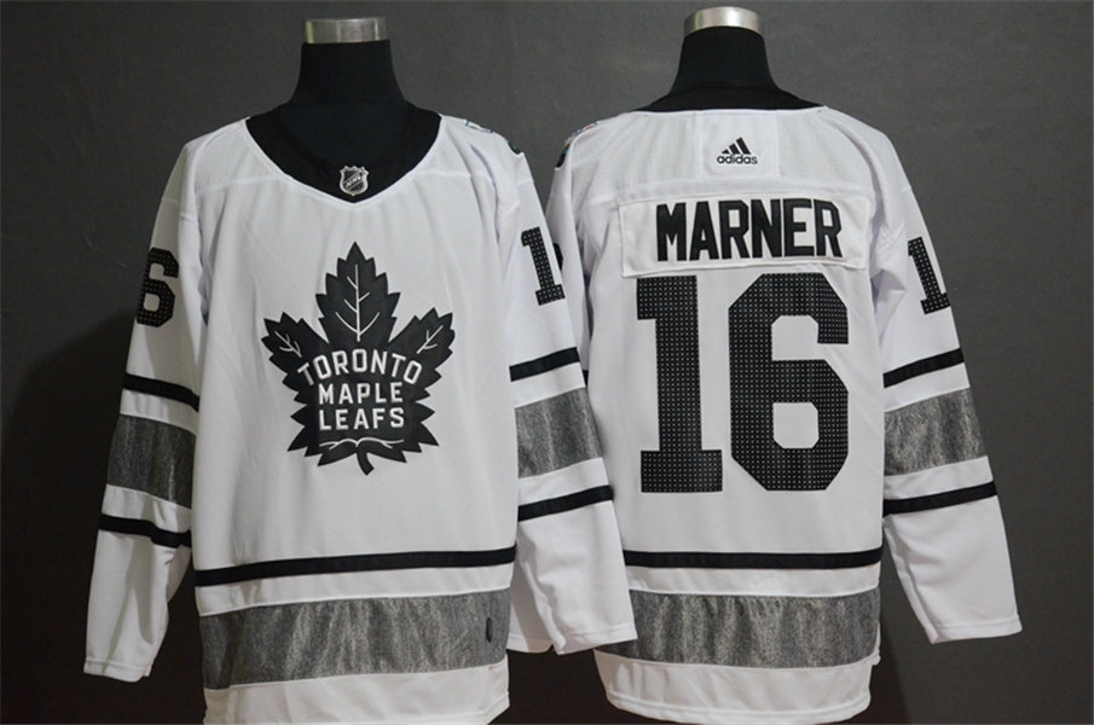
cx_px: 547
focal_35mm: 63
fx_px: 1911
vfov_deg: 21.5
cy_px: 362
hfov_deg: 31.9
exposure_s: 1/25
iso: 4000
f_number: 6.3
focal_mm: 42
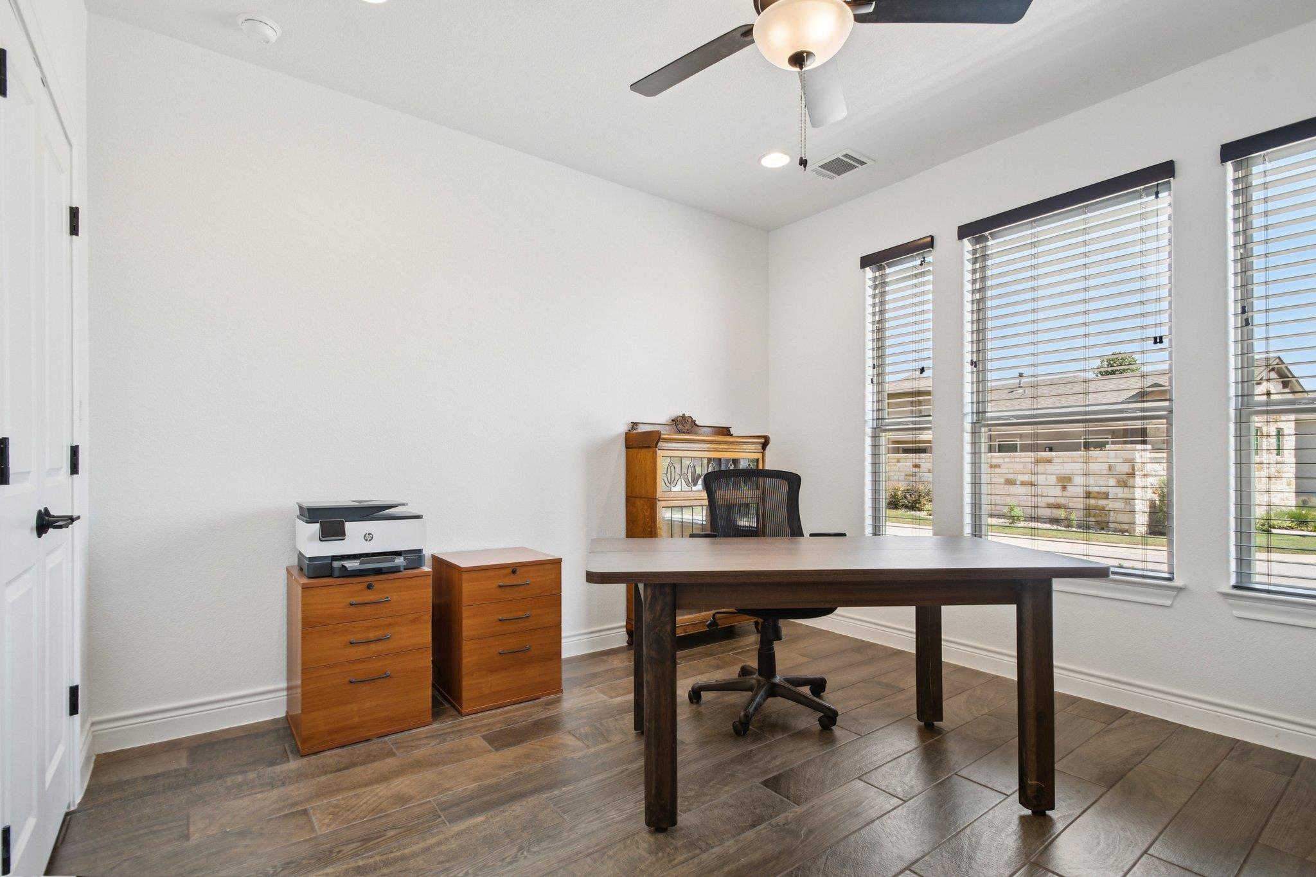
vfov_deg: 77.3
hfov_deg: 100.4
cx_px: 658
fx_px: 548
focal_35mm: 15
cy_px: 438
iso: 400
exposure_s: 1/20
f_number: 8
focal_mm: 10
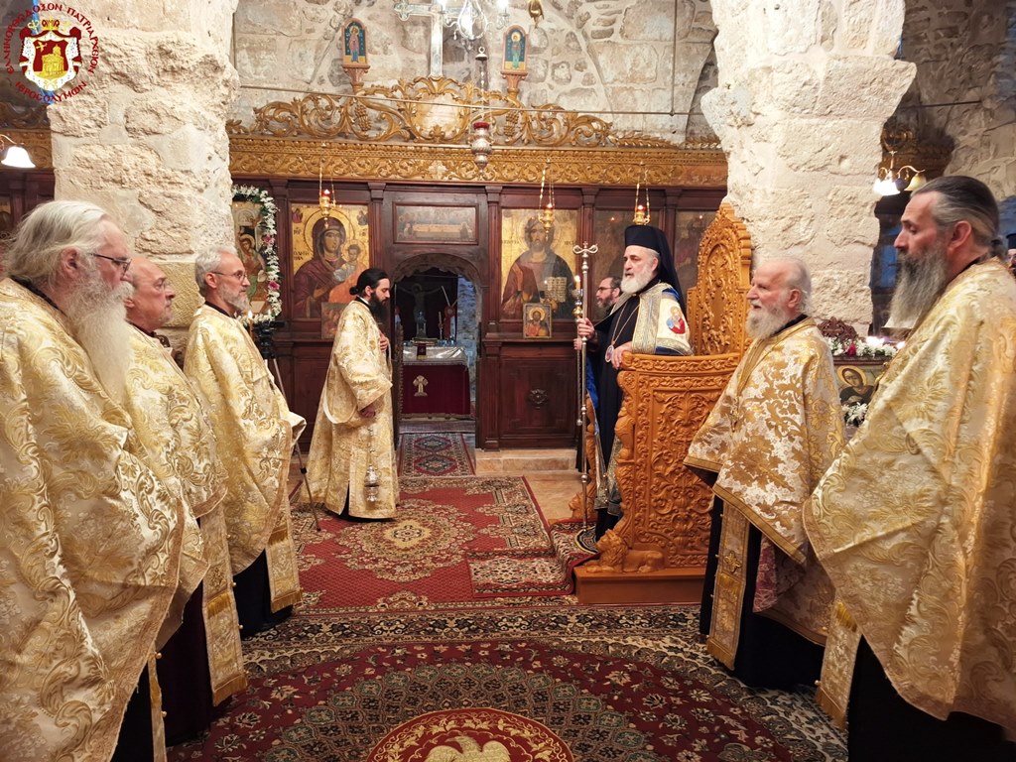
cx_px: 508
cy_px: 381
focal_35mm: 23
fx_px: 675
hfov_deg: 73.9
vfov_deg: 58.9
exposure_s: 1/33
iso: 320
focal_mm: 5.54
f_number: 1.8
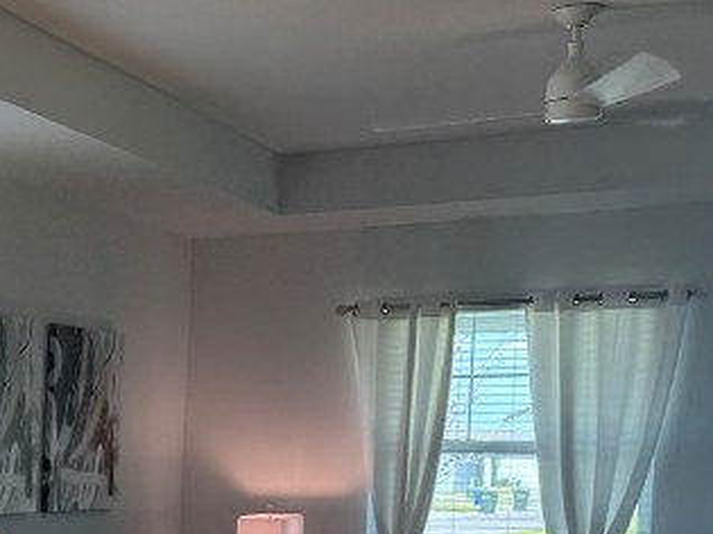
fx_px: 1606
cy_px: 561
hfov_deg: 20.6
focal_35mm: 78
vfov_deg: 18.3
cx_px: -419
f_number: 1.78
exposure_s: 1/153
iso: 64
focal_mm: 6.76
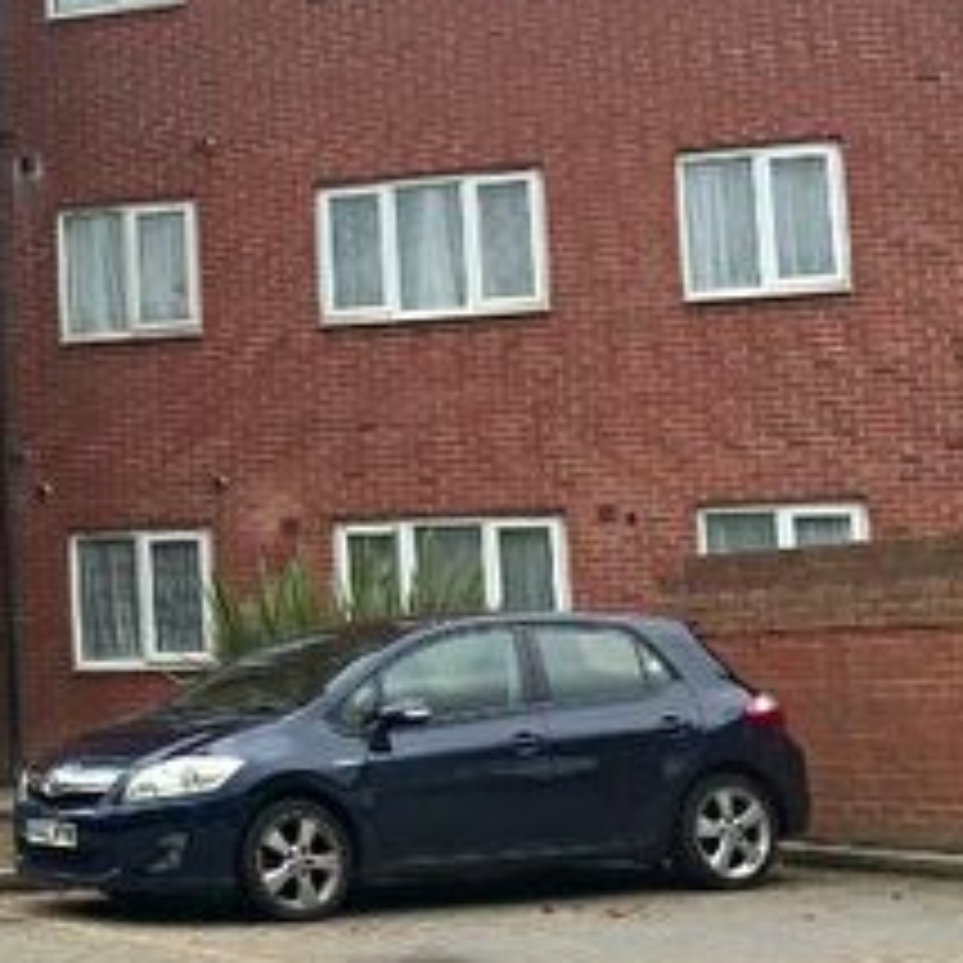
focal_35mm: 84
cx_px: -382
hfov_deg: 18.7
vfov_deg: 20.6
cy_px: 394
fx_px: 2644
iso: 16
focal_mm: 3
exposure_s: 1/719
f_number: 1.8
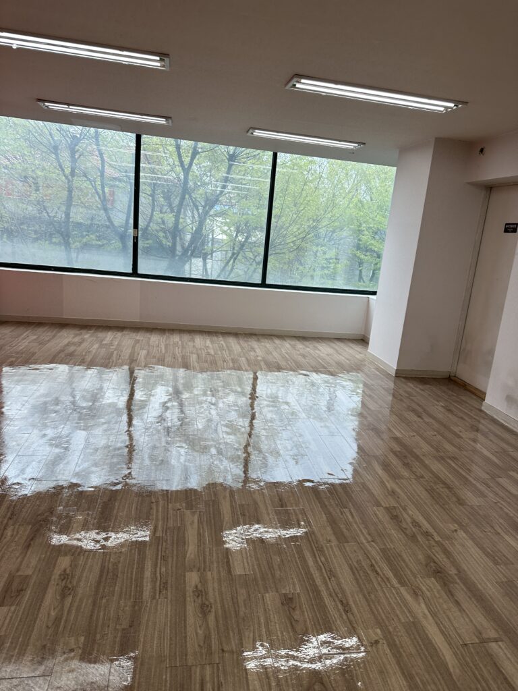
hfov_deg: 56.8
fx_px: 479
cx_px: 259
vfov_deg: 71.6
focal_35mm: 24
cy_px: 346
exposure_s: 1/368
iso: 80
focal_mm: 6.86
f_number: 1.78
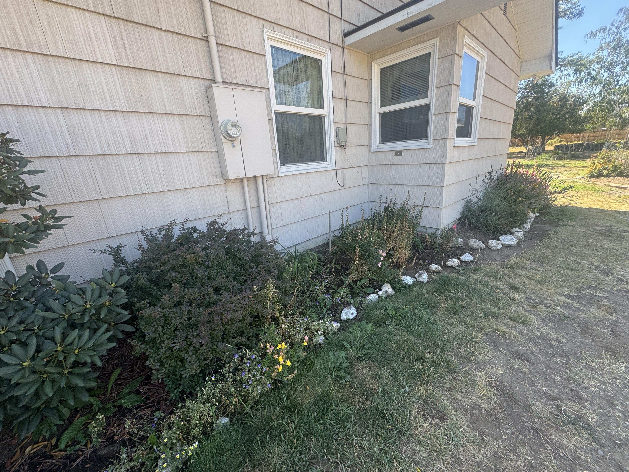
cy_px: 236
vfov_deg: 85.7
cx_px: 314
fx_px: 254
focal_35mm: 14
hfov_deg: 102.1
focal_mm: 2.22
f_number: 2.2
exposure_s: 1/283
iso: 40
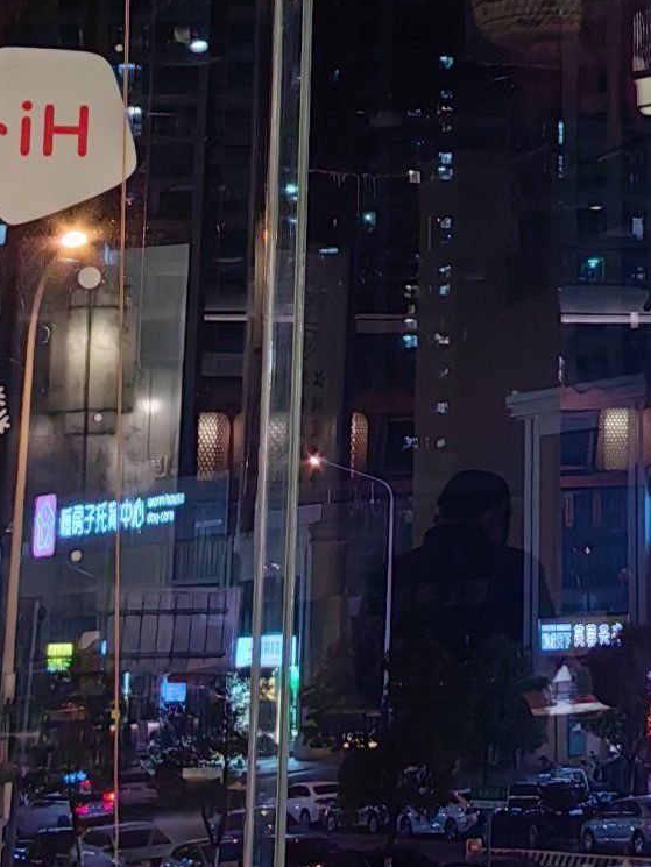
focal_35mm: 99
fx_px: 2482
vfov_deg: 18.8
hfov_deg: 13.8
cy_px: -155
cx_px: 1035
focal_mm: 5.75
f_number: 2
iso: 50
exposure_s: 1/100
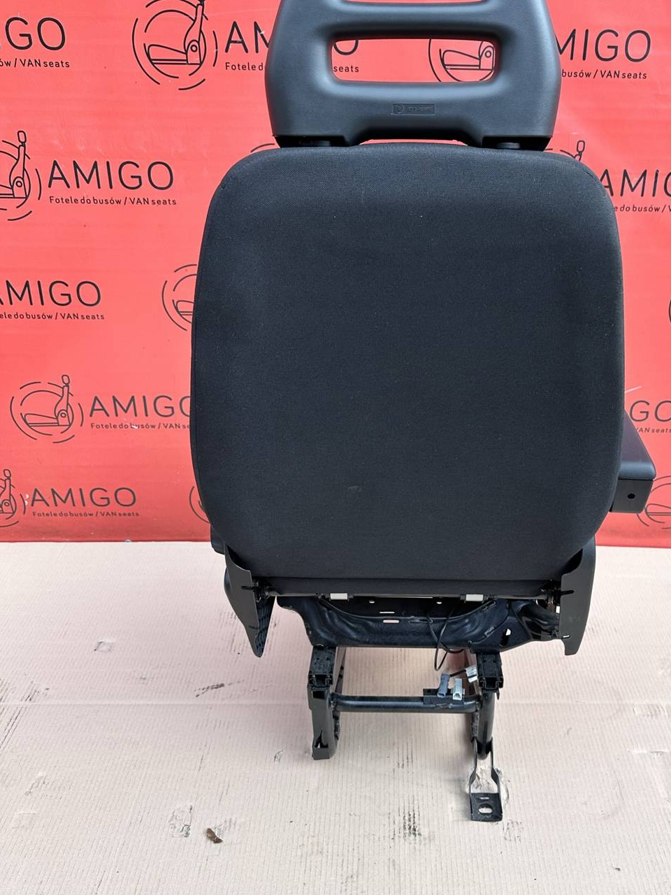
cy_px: 425
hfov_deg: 46.4
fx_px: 775
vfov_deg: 59.9
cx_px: 415
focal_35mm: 30
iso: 64
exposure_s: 1/175
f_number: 1.78
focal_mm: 6.86
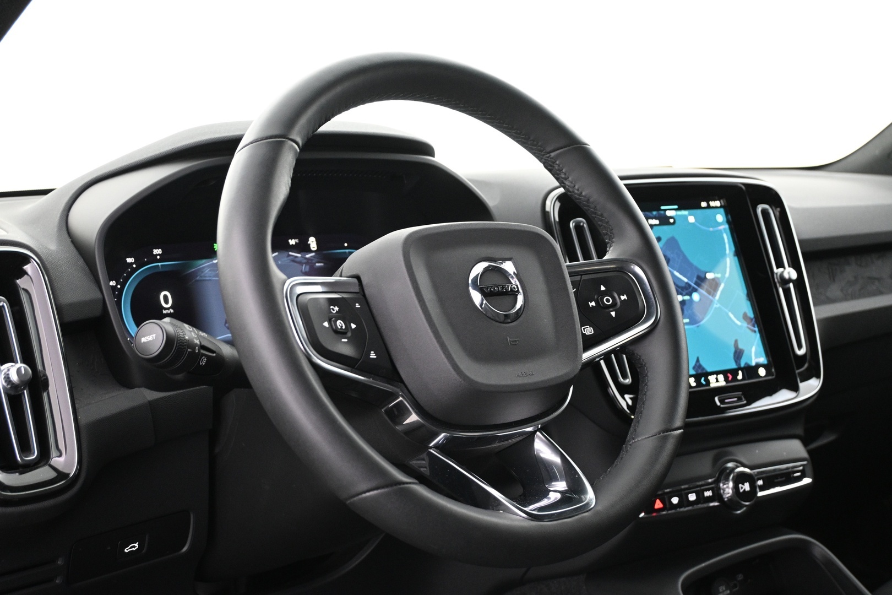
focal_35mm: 46
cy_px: 298
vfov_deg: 29.4
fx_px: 1133
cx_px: 446
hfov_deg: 43.0
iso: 1600
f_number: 4.8
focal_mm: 30.5
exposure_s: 1/8
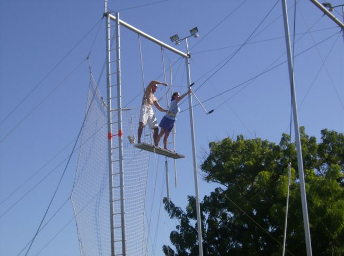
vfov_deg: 20.9
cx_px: 172
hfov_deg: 27.8
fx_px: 694
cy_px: 128
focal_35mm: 70
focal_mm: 11.6
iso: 100
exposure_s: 1/850
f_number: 6.2
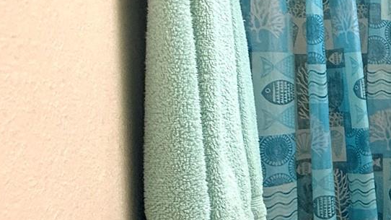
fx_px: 467
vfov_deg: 26.5
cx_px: 537
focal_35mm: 45
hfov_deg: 31.7
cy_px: 102
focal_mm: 2.22
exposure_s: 1/120
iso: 200
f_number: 2.2
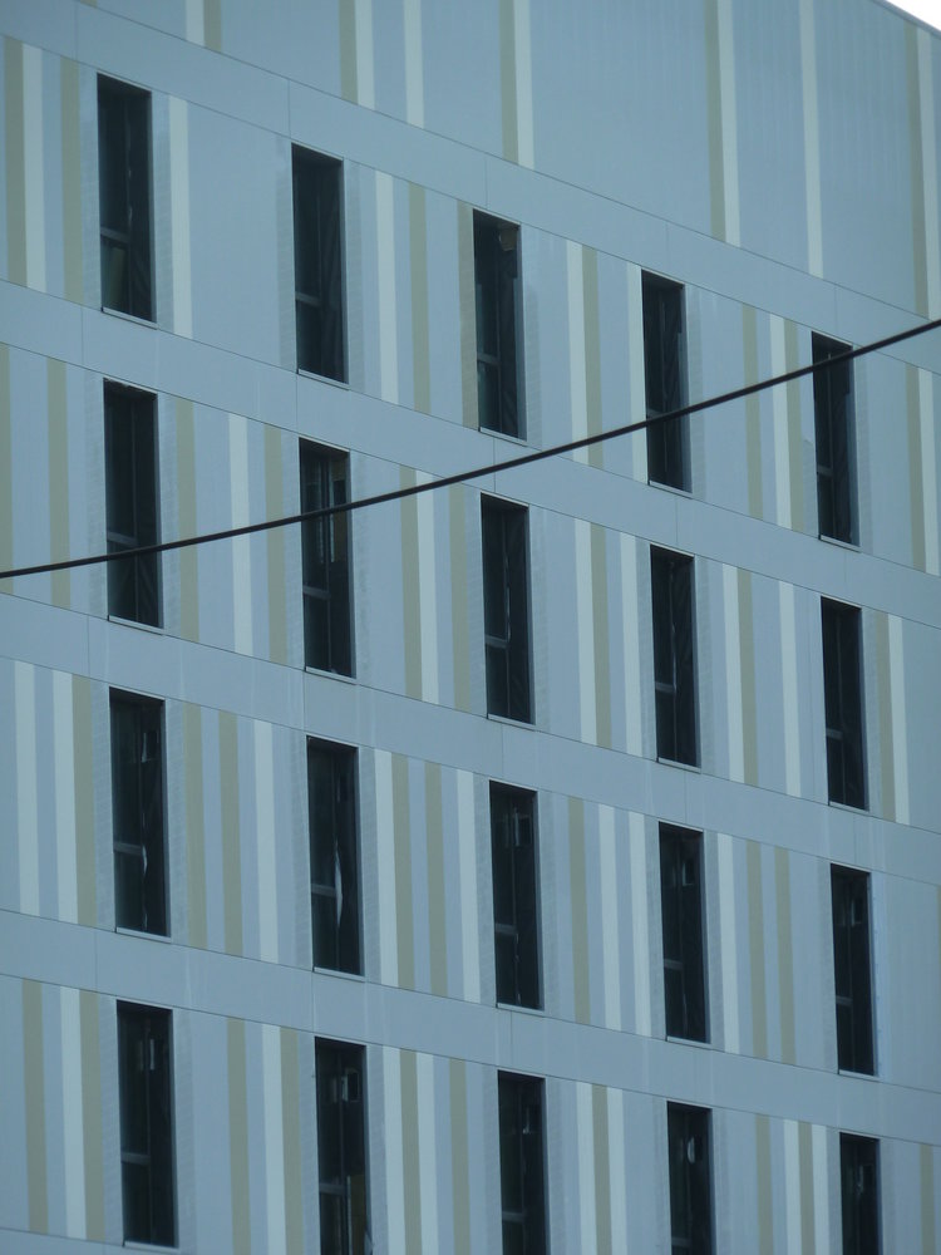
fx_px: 7612
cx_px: 470
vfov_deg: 9.4
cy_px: 628
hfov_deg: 7.1
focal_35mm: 210
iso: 80
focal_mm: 34.4
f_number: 4.6
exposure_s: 1/160
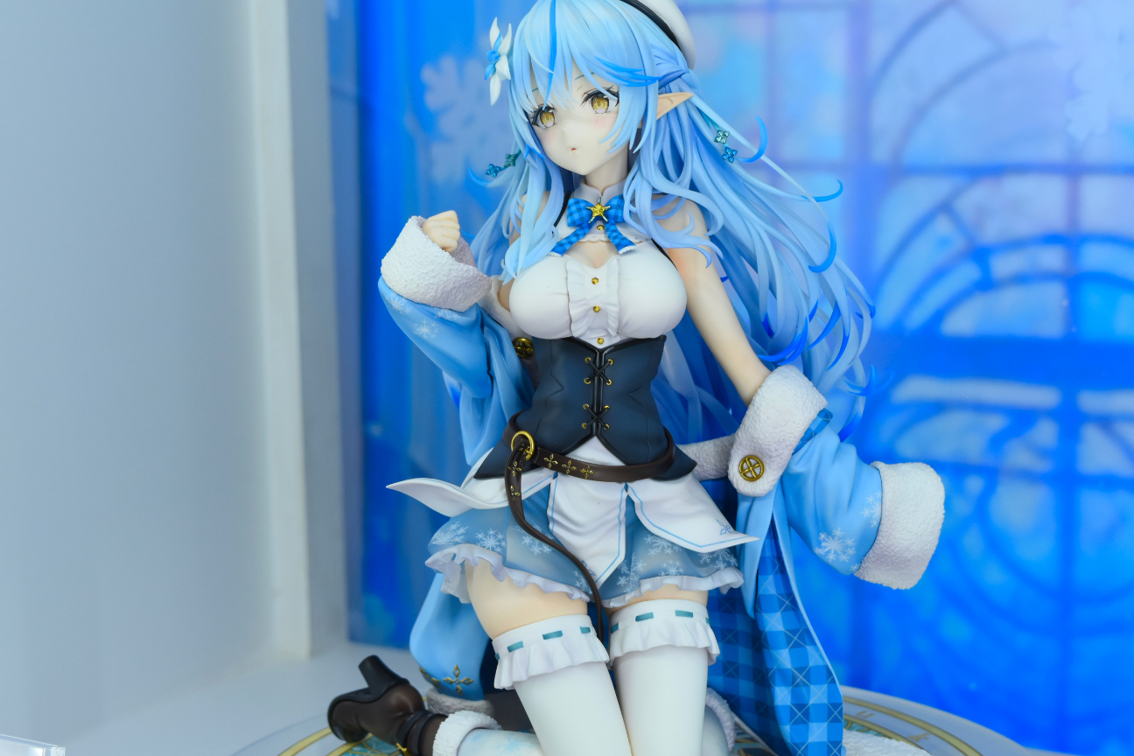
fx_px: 2067
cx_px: 559
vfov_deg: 20.7
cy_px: 433
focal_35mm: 66
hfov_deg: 30.7
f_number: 8
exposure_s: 1/200
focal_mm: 35
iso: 640
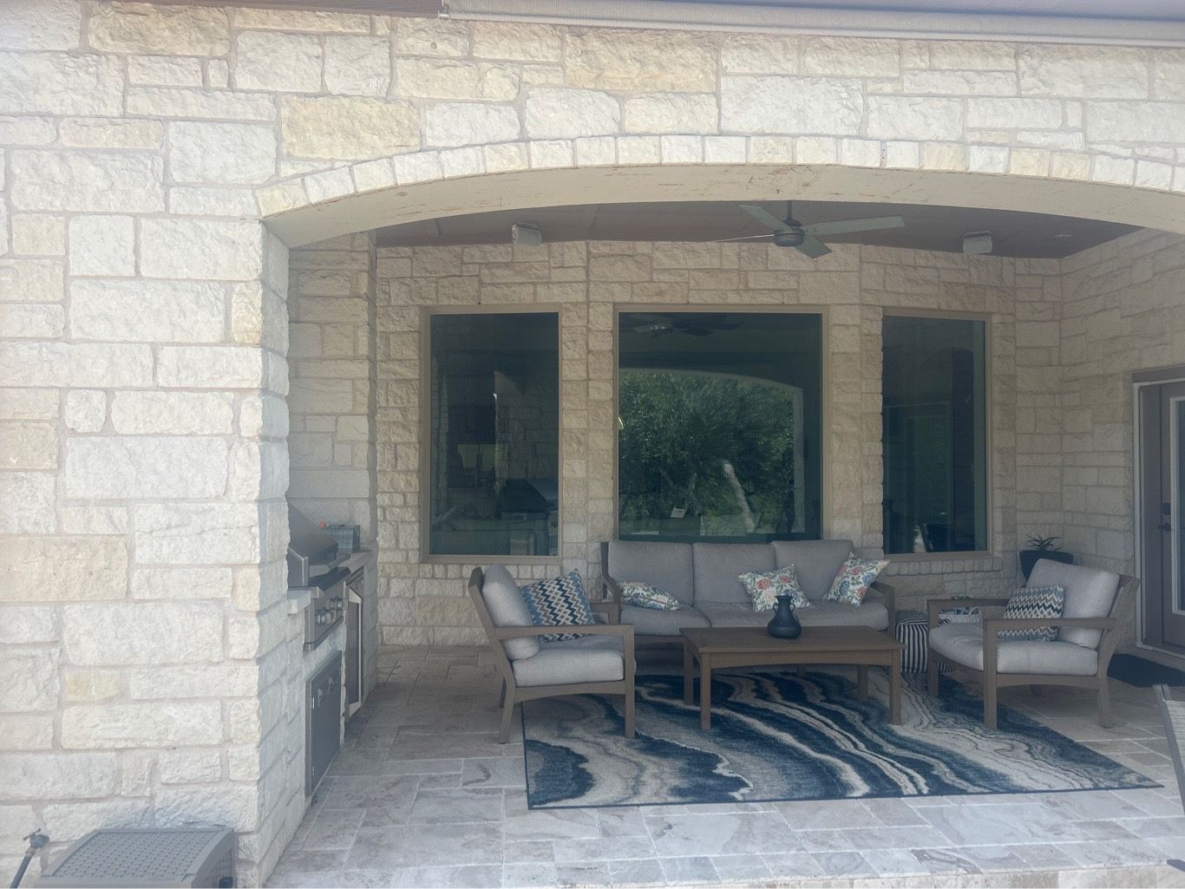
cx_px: 592
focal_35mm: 26
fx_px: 890
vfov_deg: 53.1
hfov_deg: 67.3
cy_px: 444
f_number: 1.5
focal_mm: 5.7
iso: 50
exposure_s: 1/1361
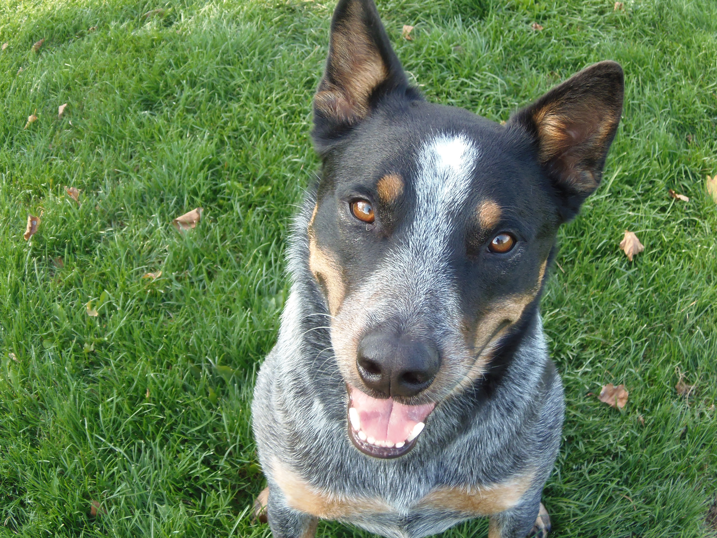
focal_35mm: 35
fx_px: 725
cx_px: 358
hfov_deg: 52.6
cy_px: 269
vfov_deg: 40.7
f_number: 3.4
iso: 64
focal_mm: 6.5
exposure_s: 1/60
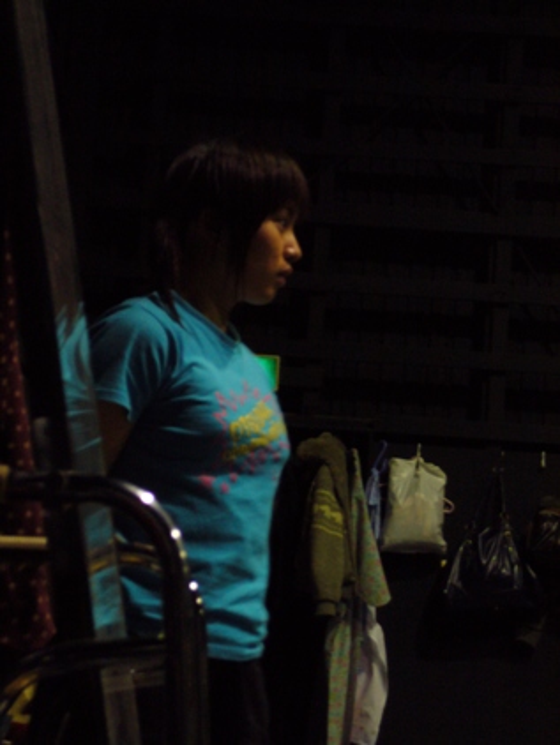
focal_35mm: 105
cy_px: 372
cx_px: 280
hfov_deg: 14.1
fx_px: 2263
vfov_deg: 18.7
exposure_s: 1/8
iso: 200
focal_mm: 17.4
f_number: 5
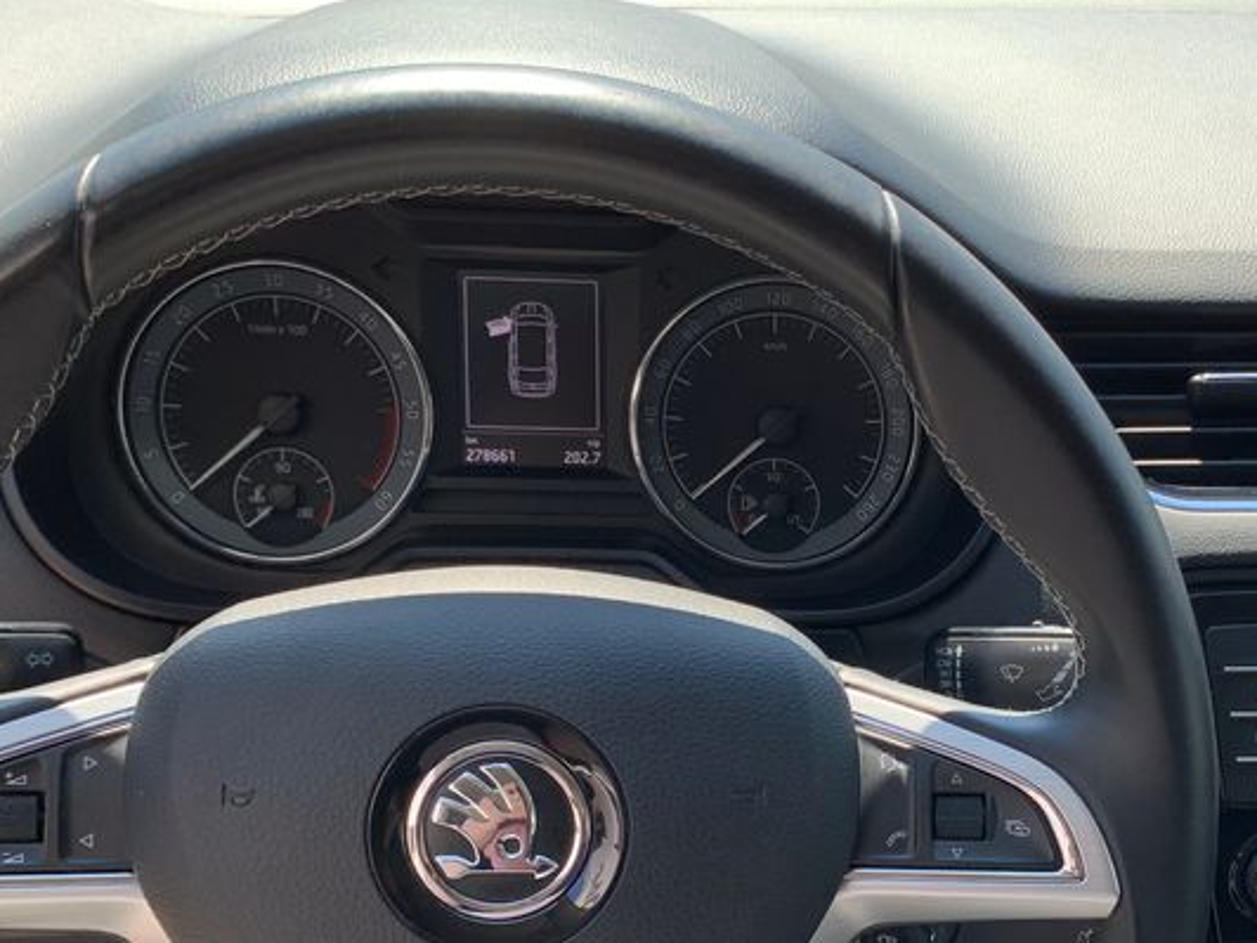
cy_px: 702
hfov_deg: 37.7
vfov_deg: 28.7
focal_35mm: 50
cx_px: 862
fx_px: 1816
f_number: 1.8
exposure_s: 1/200
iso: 25
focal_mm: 4.25
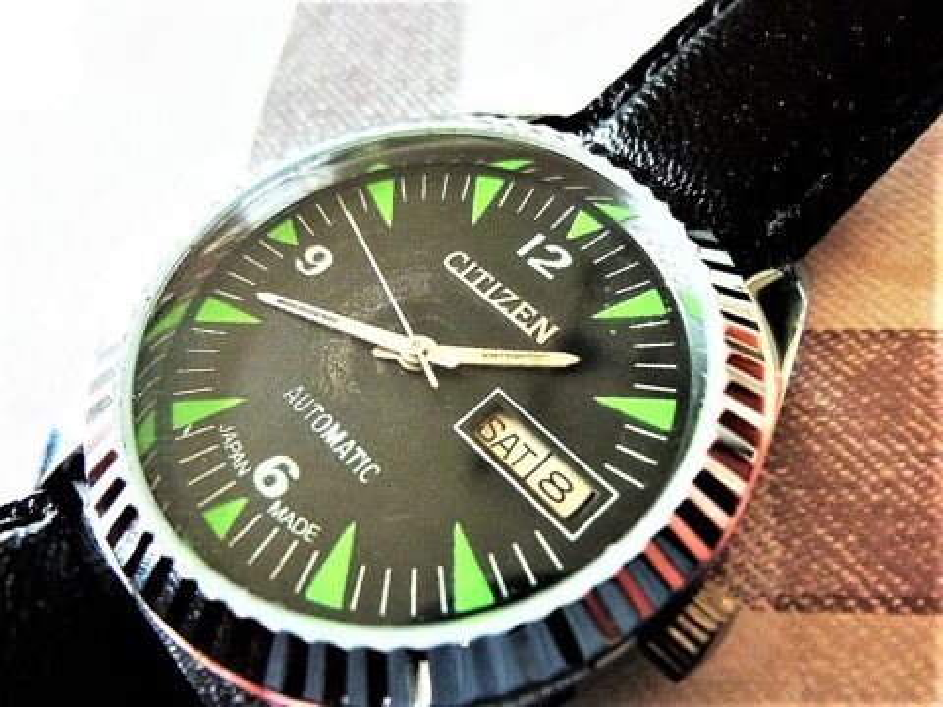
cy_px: 354
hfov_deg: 69.4
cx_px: 472
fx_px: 681
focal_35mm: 25
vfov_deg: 54.9
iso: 250
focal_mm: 4.5
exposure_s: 1/30
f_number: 3.3
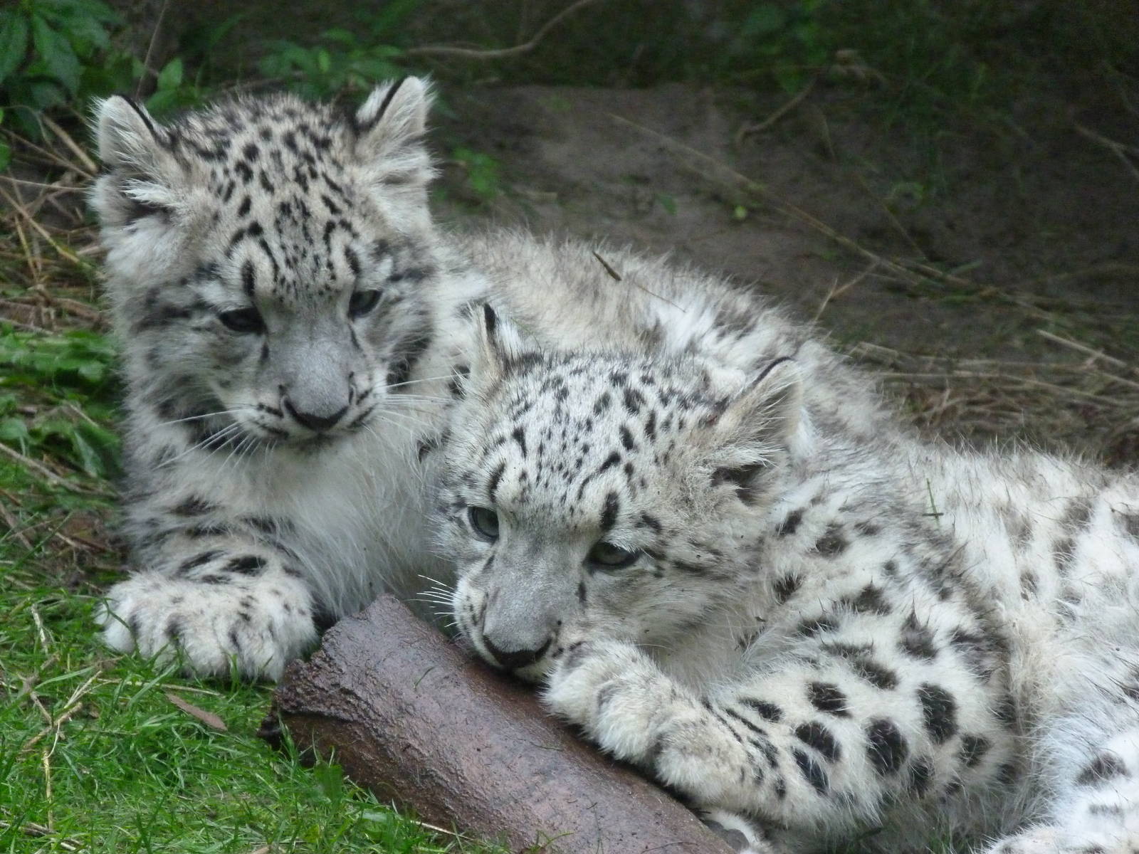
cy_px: 427
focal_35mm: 318
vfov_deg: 4.7
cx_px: 570
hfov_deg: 6.2
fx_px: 10463
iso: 800
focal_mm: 57.2
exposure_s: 1/200
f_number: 4.1
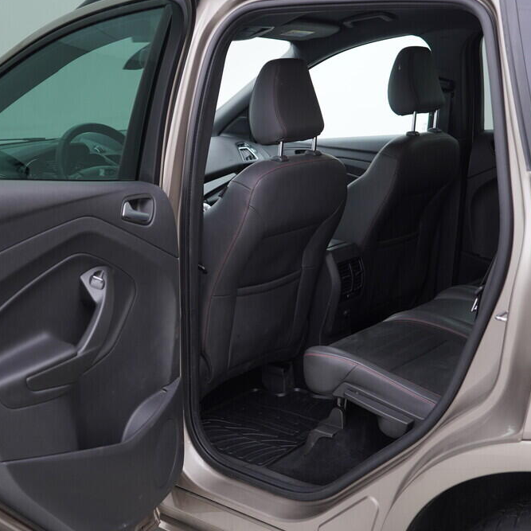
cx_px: 236
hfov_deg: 36.0
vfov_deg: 36.1
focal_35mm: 47
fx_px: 816
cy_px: 268
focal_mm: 24
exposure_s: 1/50
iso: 125
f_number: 3.2
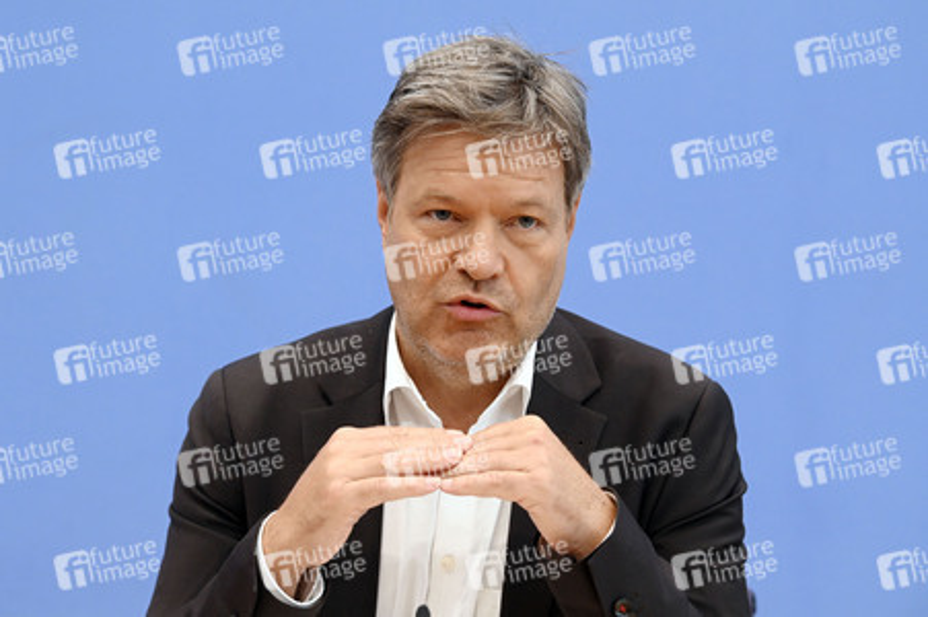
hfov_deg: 20.4
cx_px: 464
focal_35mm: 100
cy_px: 308
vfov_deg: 13.7
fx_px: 2576
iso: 3200
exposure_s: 1/500
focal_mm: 100
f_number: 5
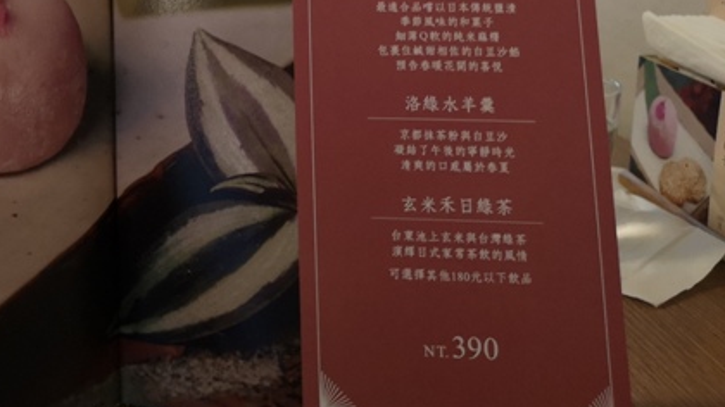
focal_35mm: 56
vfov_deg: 20.5
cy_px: -31
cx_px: 36
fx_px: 1076
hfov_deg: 34.5
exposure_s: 1/30
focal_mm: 3.95
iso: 400
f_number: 1.8
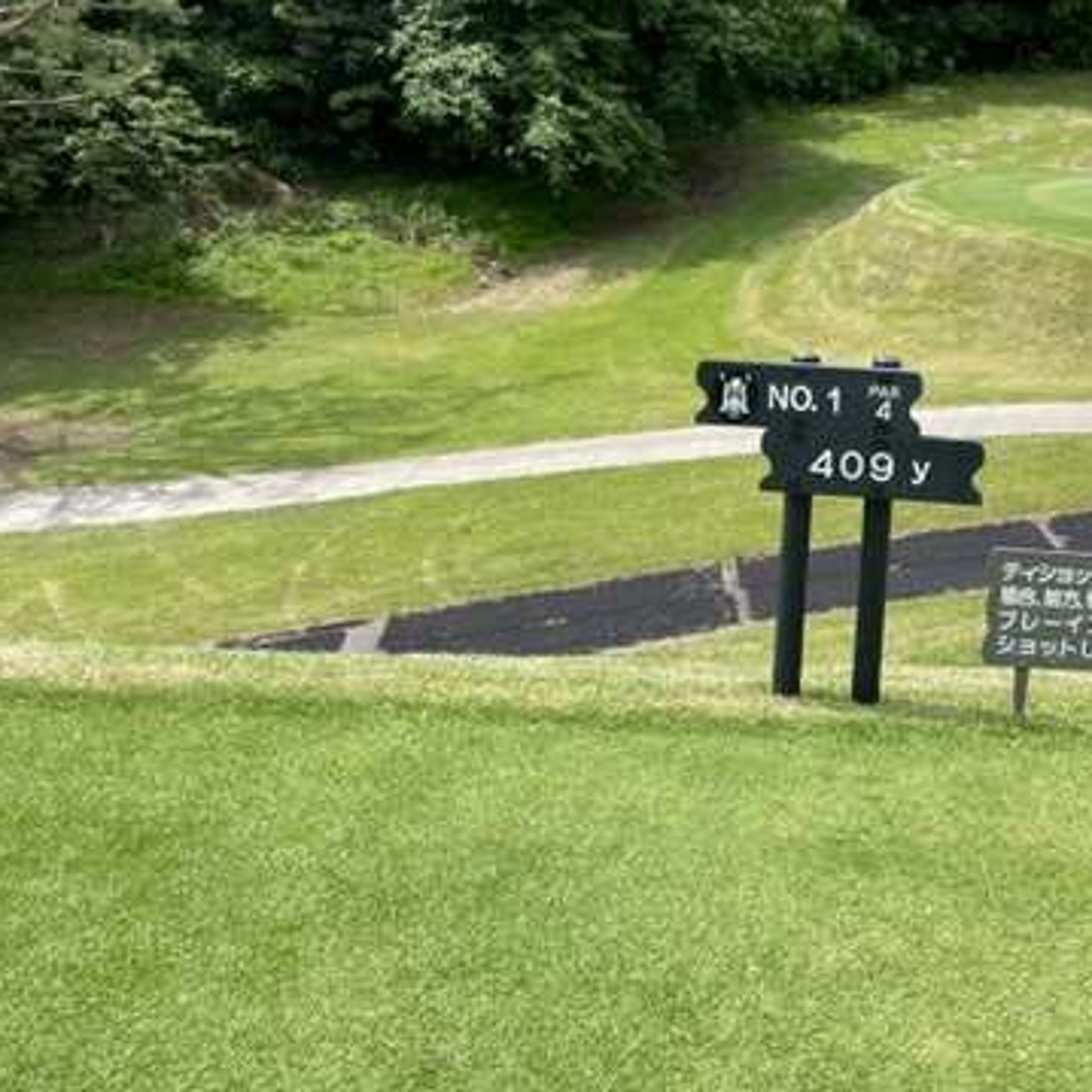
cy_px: 435
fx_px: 1463
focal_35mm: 41
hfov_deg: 39.0
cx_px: 909
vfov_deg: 40.7
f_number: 1.6
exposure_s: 1/2174
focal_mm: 4.2
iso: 32
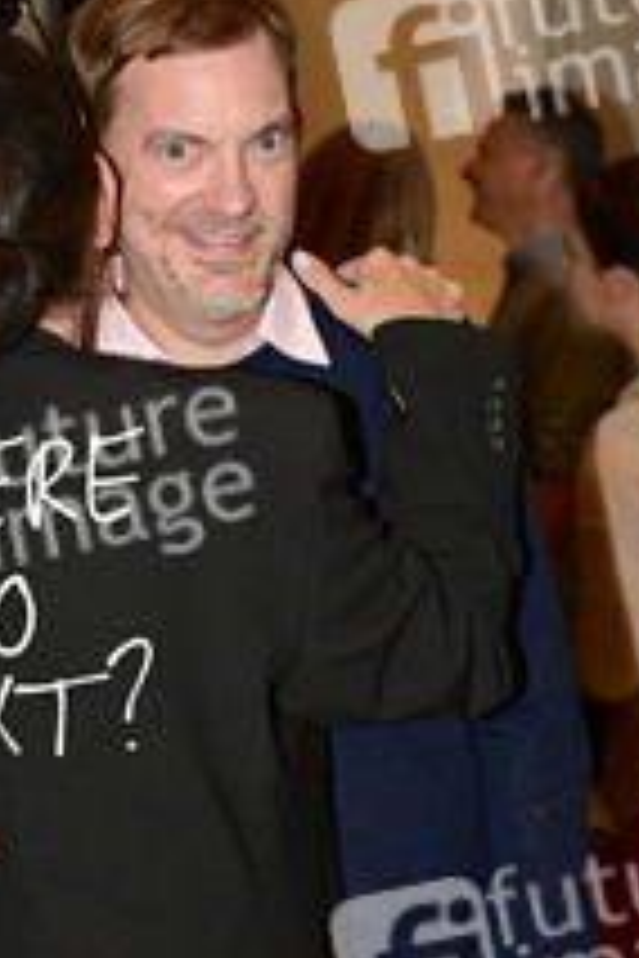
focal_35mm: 77
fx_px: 2050
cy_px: 720
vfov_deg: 26.0
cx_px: 153
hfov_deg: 17.6
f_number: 3.5
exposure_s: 1/200
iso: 1600
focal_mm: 41
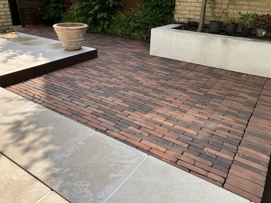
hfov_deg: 63.4
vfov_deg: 49.7
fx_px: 219
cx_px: 136
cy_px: 102
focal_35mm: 28
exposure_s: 1/649
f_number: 1.8
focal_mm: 3.99
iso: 32
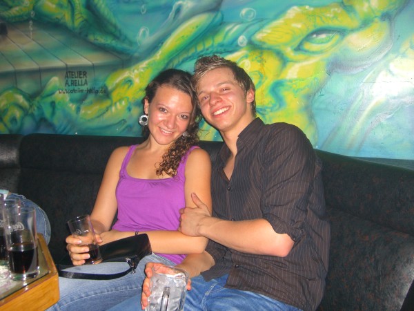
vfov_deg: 37.7
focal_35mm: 38
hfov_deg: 49.0
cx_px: 207
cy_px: 156
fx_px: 454
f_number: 2.8
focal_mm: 7.9
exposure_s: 1/60
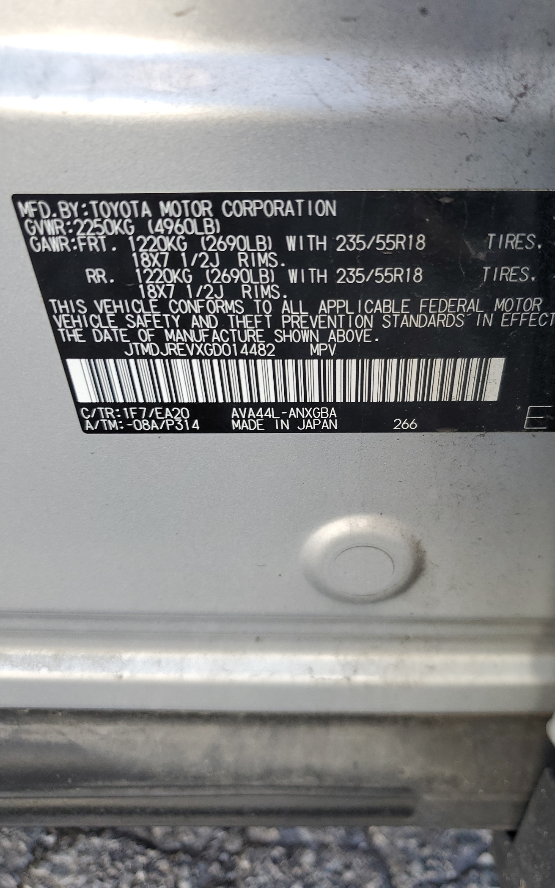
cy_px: 450
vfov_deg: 66.5
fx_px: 678
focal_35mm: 28
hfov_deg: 44.3
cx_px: 330
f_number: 1.5
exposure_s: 1/149
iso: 50
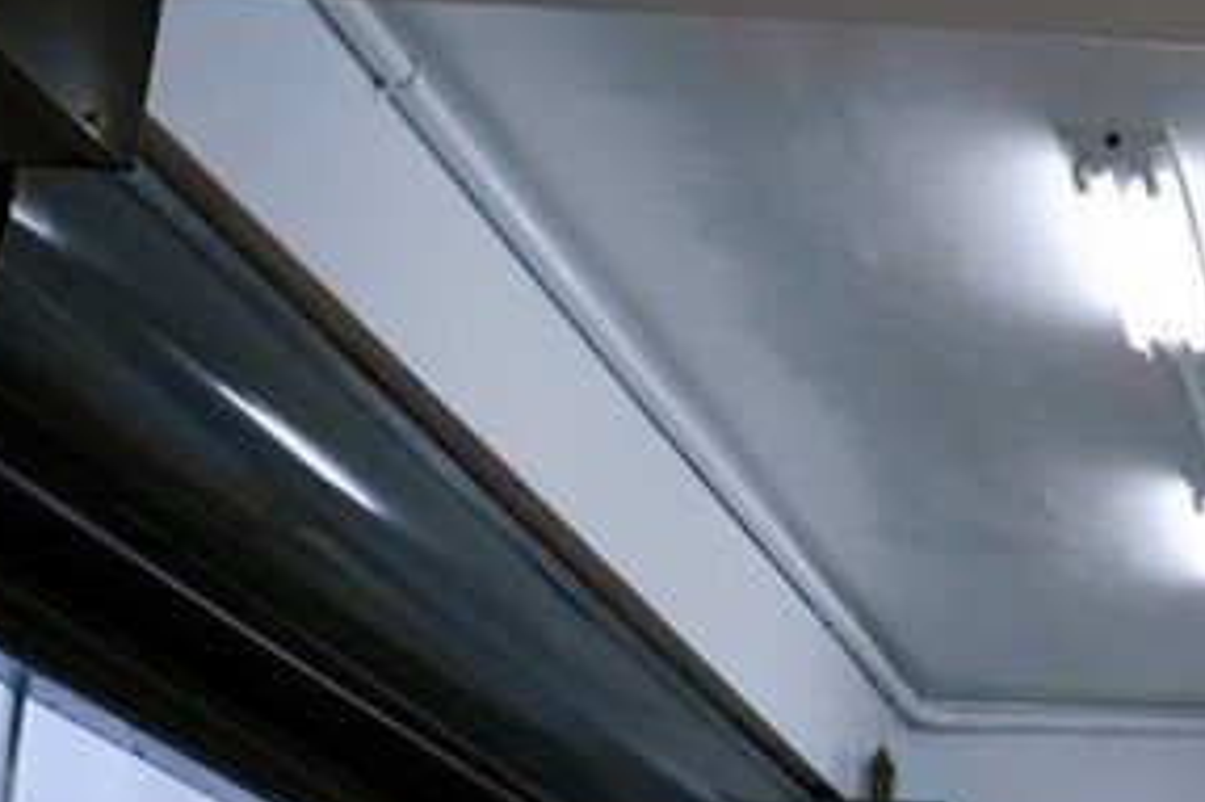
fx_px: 2375
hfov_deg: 24.1
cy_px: 1104
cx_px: 1654
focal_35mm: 71
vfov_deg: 17.7
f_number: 5.6
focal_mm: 24
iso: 160
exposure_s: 1/50
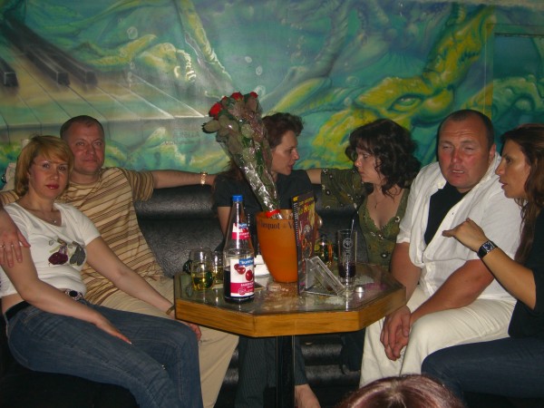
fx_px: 723
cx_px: 272
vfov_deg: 31.5
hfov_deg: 41.2
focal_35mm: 46
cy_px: 204
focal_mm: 9.5
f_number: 3.1
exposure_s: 1/60
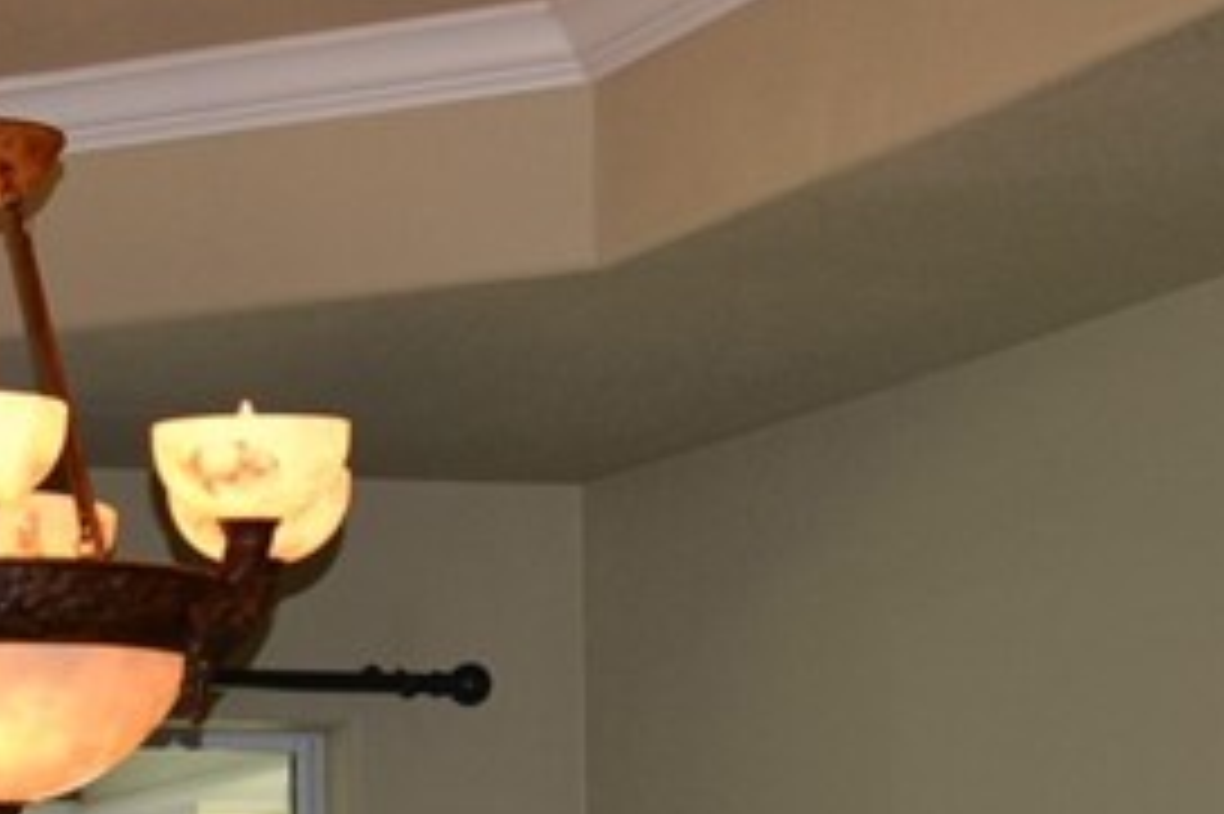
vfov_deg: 12.0
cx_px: -194
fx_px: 3670
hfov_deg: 18.1
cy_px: 1259
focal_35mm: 108
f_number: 5.6
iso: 400
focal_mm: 18
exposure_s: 1/200
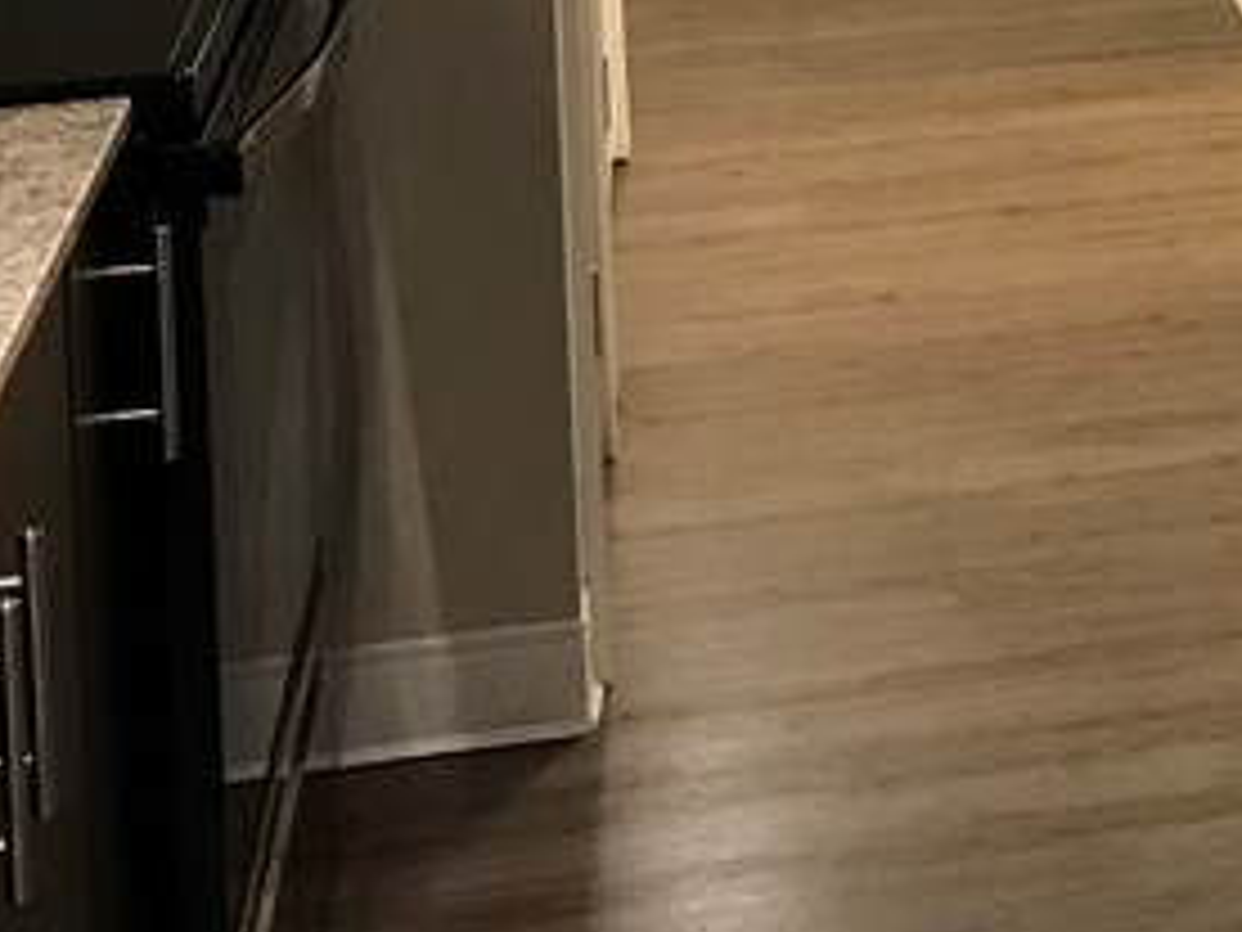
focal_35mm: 104
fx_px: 3731
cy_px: -545
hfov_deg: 16.9
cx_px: 1930
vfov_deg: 13.3
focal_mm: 3.99
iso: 64
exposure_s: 1/15
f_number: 1.8
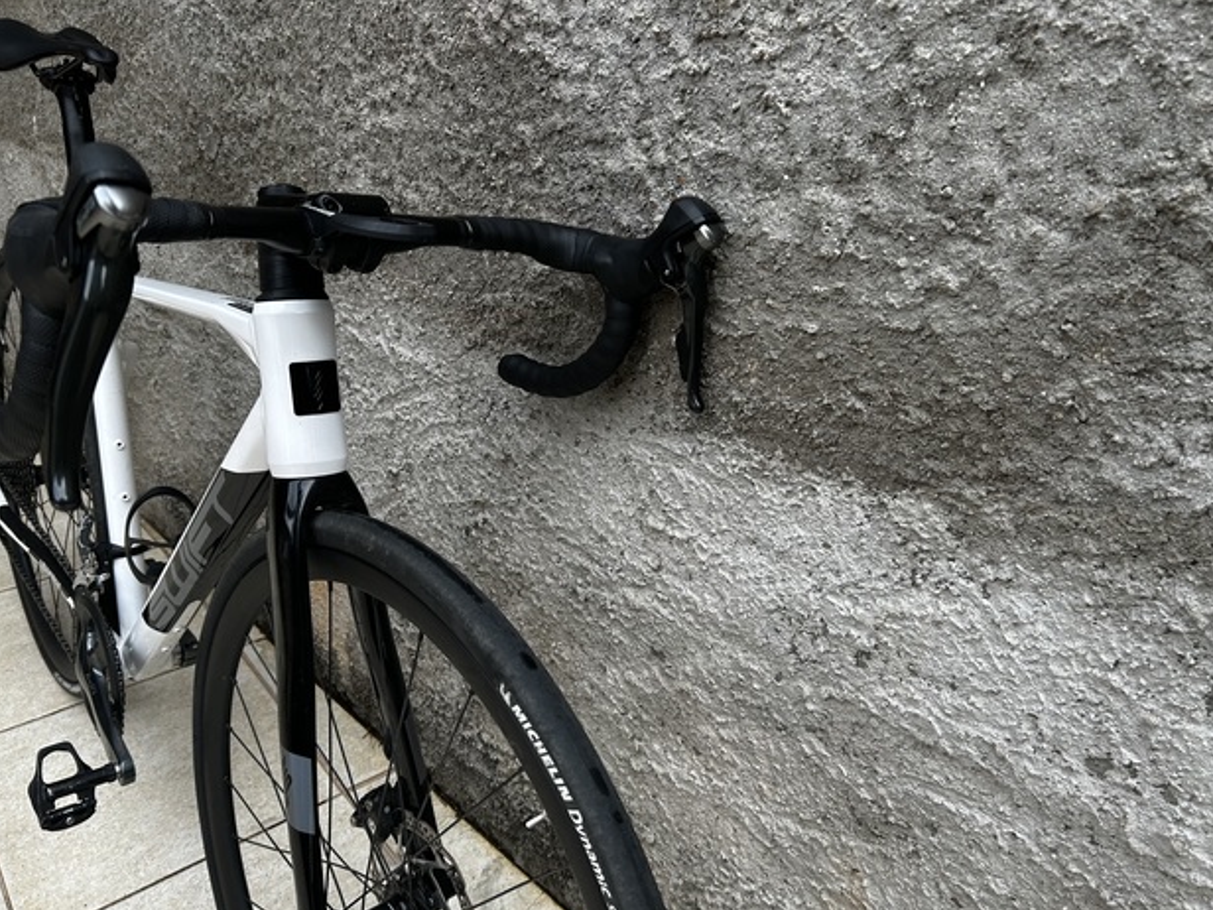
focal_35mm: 27
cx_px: 591
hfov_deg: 65.3
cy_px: 461
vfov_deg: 51.4
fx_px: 946
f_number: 1.5
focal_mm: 5.7
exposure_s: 1/427
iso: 50
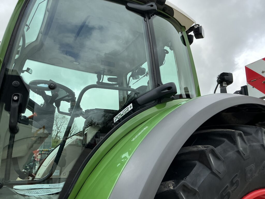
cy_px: 100
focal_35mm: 28
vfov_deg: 49.7
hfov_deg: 63.4
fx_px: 214
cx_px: 132
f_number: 1.8
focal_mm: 3
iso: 25
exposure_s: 1/691
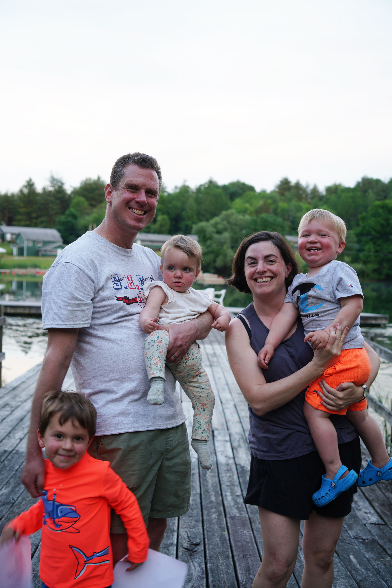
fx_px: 669
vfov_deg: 47.4
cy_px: 294
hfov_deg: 32.6
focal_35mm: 41
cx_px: 196
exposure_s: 1/40
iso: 100
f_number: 4
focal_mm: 41
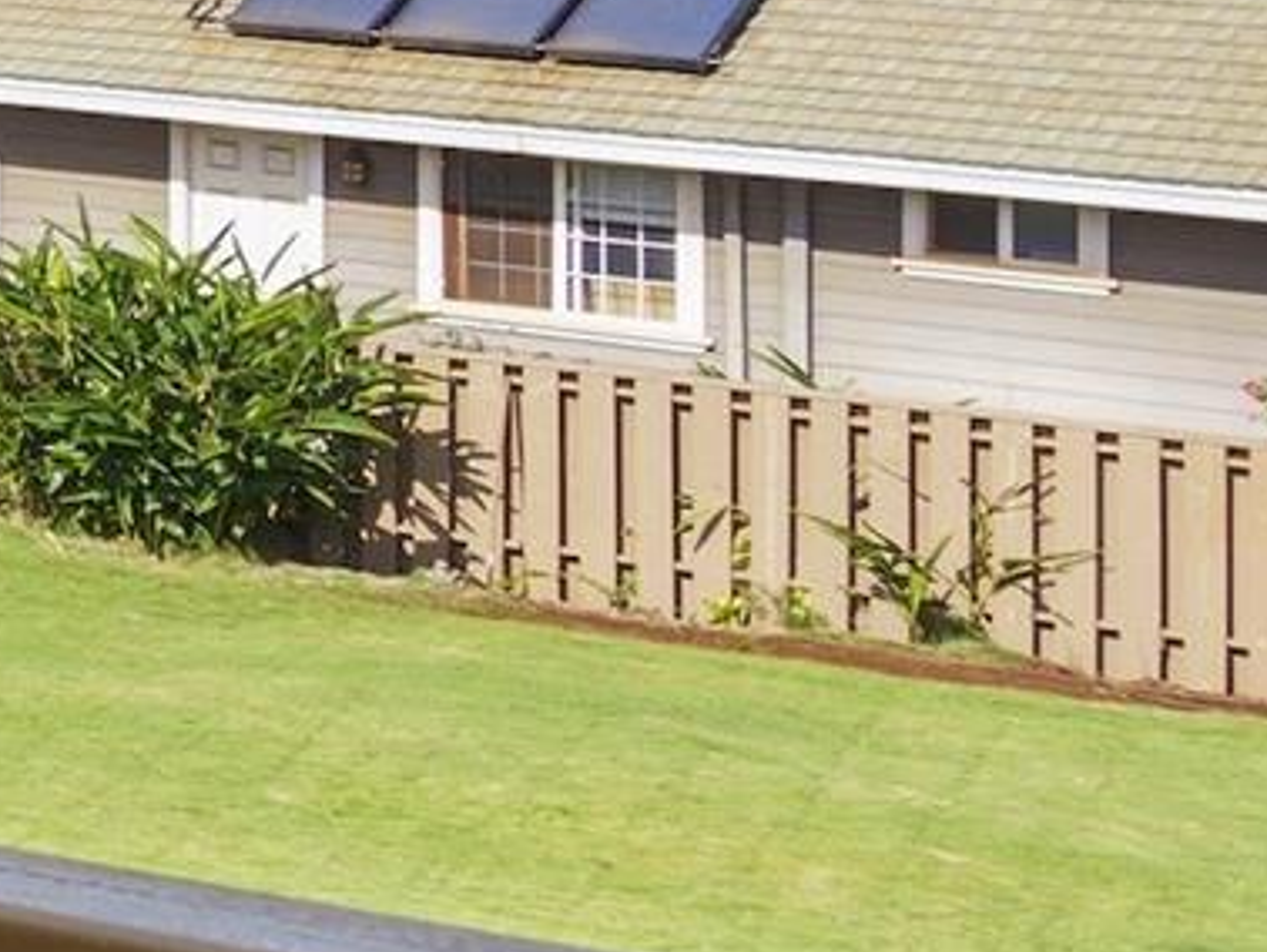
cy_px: -536
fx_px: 4578
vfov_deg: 11.3
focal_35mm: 125
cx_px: -2896
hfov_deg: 10.0
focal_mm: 16
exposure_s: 1/40
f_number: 8
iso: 100
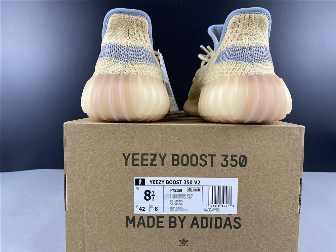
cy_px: 126
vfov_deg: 53.1
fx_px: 252
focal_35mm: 26
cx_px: 168
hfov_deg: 67.3
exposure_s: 1/100
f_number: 1.8
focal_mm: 4.25
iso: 80
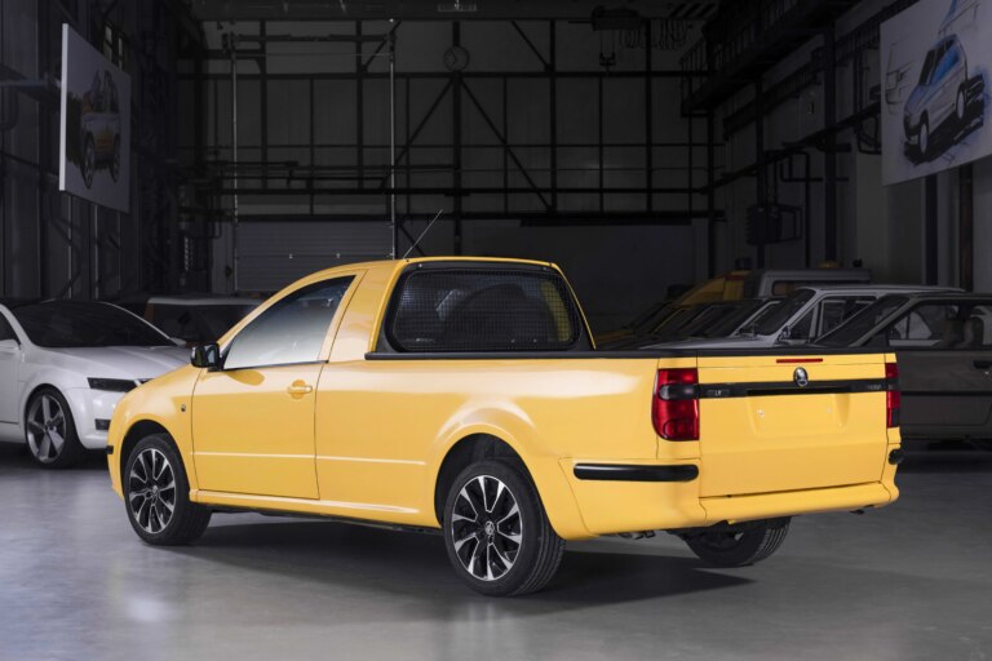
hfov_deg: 28.8
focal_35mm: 70
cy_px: 330
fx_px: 1929
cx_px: 496
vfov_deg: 19.5
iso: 100
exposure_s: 1.6
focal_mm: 70
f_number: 10
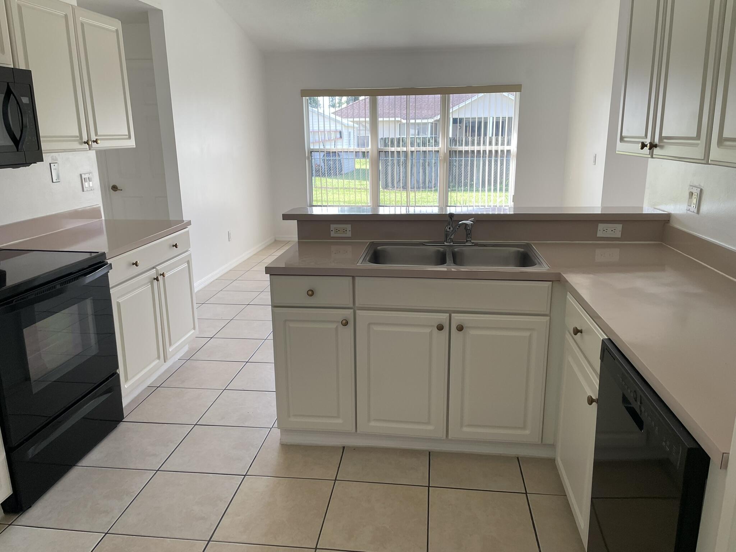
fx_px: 553
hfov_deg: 67.3
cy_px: 276
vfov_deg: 53.1
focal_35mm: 26
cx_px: 368
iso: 80
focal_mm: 4.2
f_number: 1.6
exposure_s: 1/120
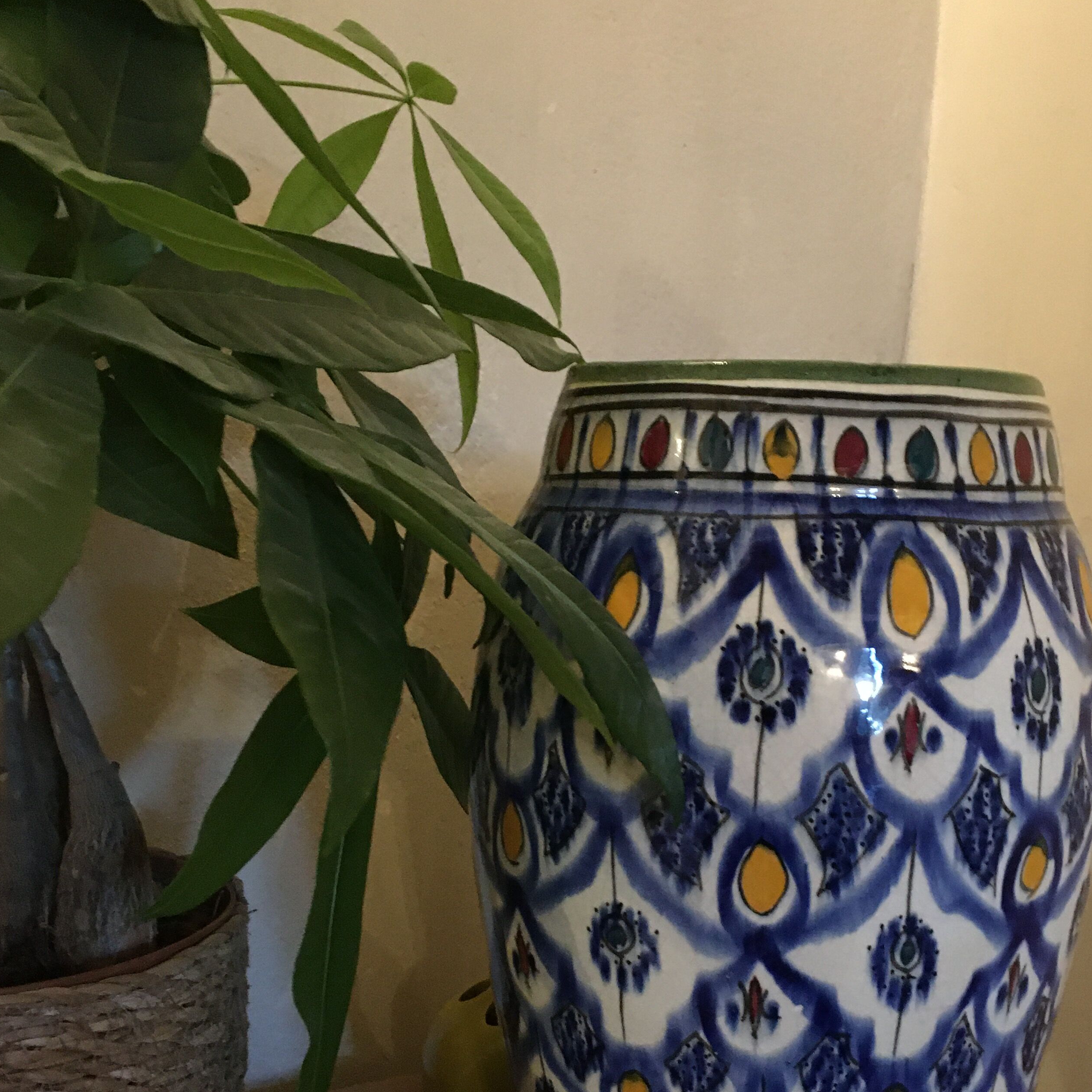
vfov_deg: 40.6
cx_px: 617
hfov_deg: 40.8
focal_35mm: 41
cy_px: 698
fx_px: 1463
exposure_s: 1/17
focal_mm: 4.15
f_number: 2.2
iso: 500
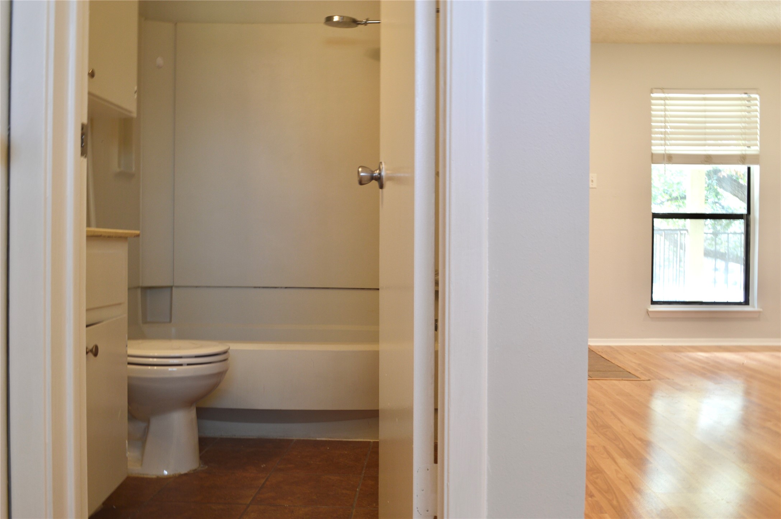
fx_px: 715
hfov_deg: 57.3
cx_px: 390
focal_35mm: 33
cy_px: 260
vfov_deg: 39.9
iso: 100
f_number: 8
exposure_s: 1/8
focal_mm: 22
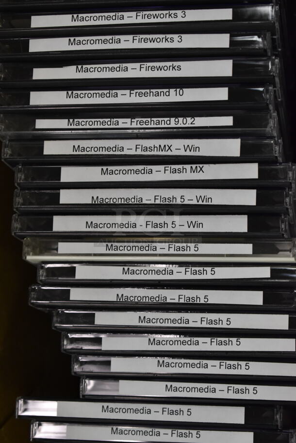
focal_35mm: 82
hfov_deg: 16.6
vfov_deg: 24.6
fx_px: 1016
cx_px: 148
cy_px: 222
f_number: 5.6
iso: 1250
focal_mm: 55
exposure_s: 1/100
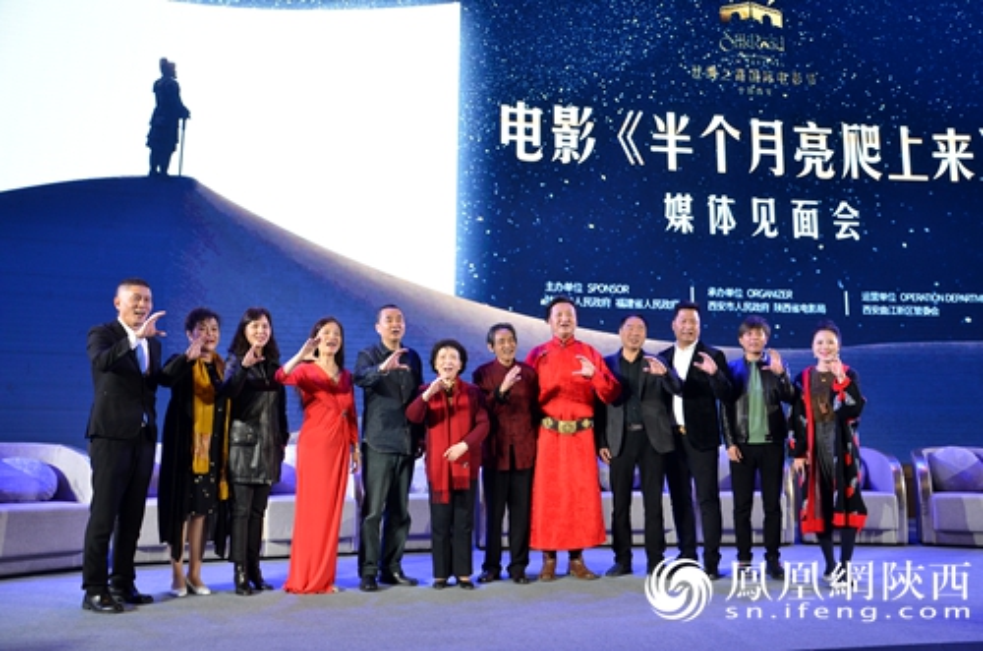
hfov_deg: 67.5
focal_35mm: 27
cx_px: 492
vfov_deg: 47.7
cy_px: 326
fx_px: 736
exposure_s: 1/60
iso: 400
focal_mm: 18
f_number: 4
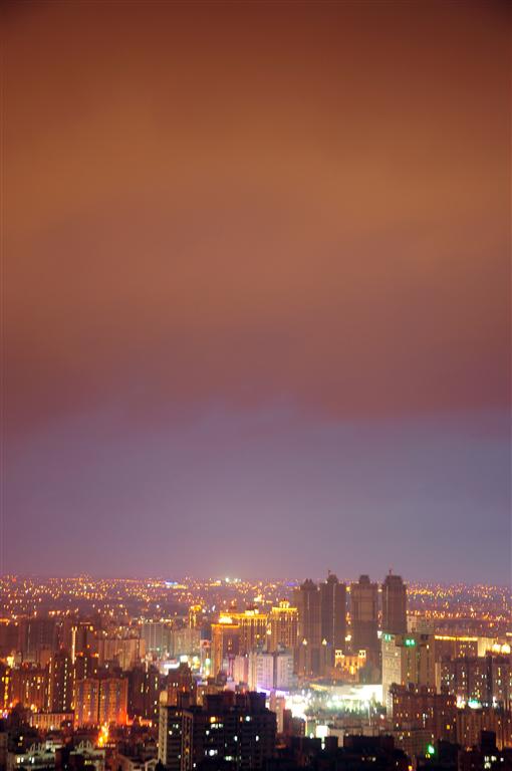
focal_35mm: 75
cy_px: 386
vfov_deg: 27.0
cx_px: 256
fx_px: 1604
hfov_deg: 18.1
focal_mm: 50
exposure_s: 15
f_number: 5.6
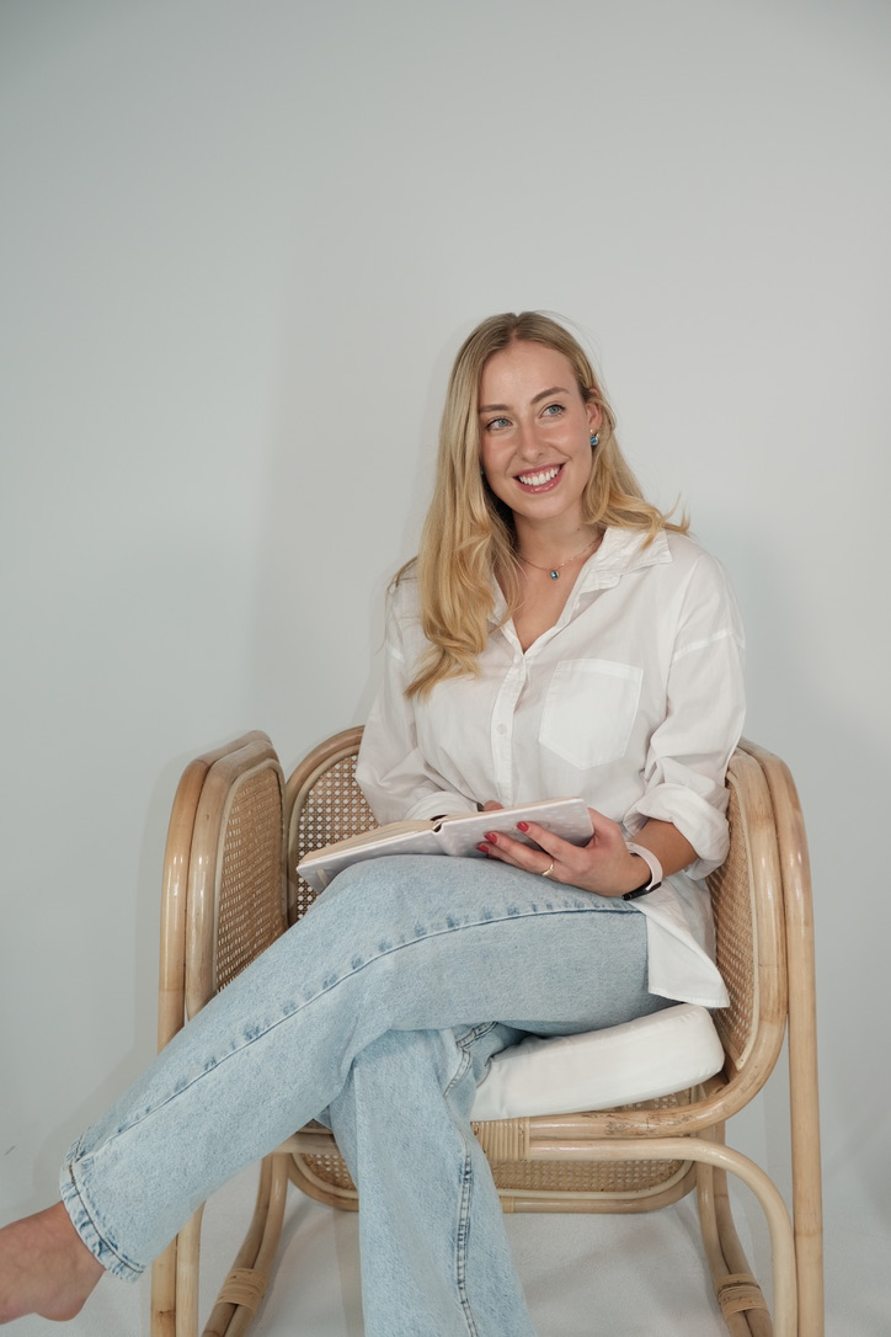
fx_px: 1411
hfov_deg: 35.1
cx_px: 446
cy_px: 668
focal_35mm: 38
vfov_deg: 50.7
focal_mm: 25.4
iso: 200
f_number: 3.2
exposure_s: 1/100
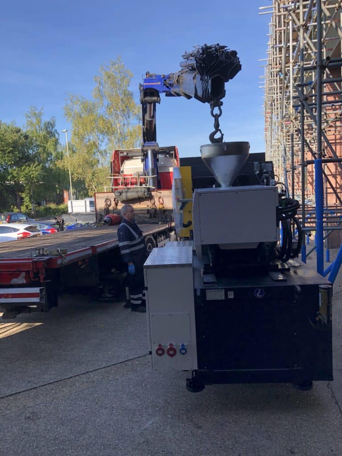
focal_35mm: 28
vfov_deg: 63.4
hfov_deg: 49.7
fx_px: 369
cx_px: 171
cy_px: 228
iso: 20
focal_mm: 3.99
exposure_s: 1/657
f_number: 1.8
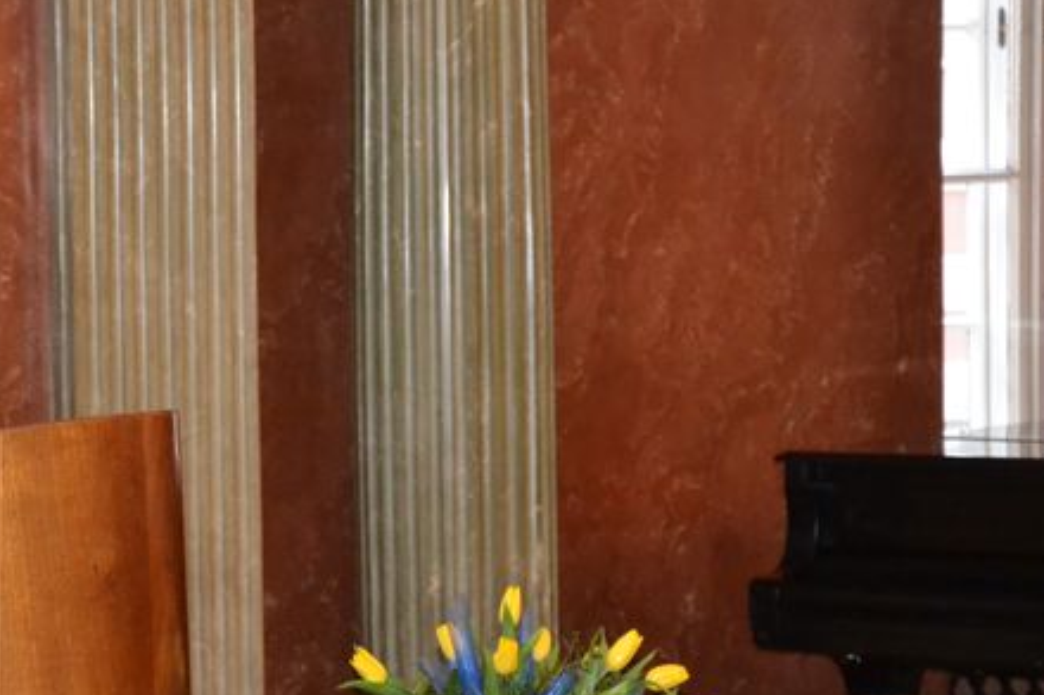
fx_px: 5537
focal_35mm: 191
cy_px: 428
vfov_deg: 7.2
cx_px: 225
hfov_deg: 10.7
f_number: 5.3
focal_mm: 70
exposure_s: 1/60
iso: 3200
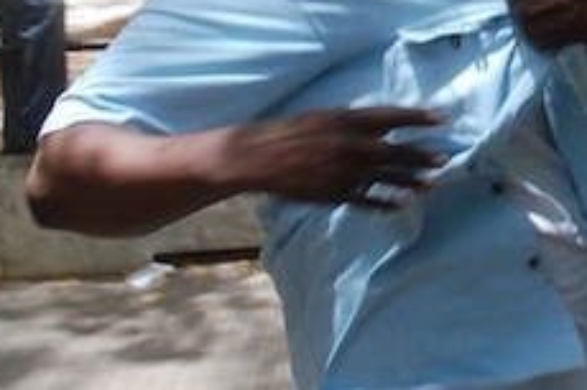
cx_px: 697
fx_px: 1222
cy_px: 36
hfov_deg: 24.6
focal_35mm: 75
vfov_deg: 17.9
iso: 200
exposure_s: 1/200
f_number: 7.1
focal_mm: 18
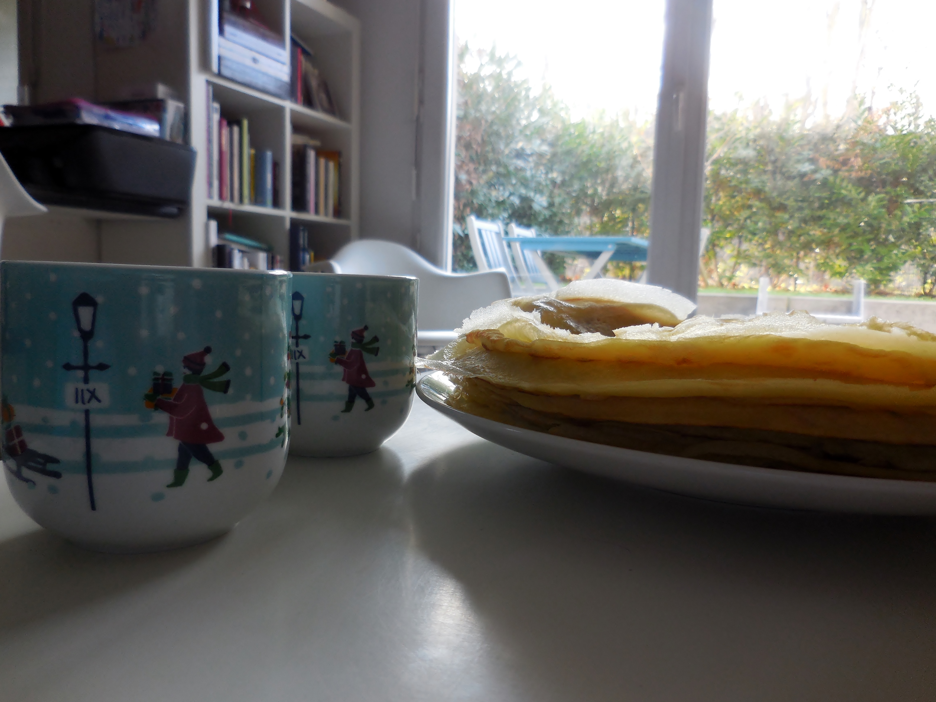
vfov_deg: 54.9
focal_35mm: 25
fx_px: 676
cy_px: 351
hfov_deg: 69.4
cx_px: 468
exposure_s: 1/30
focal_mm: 4.5
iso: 160
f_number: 3.3
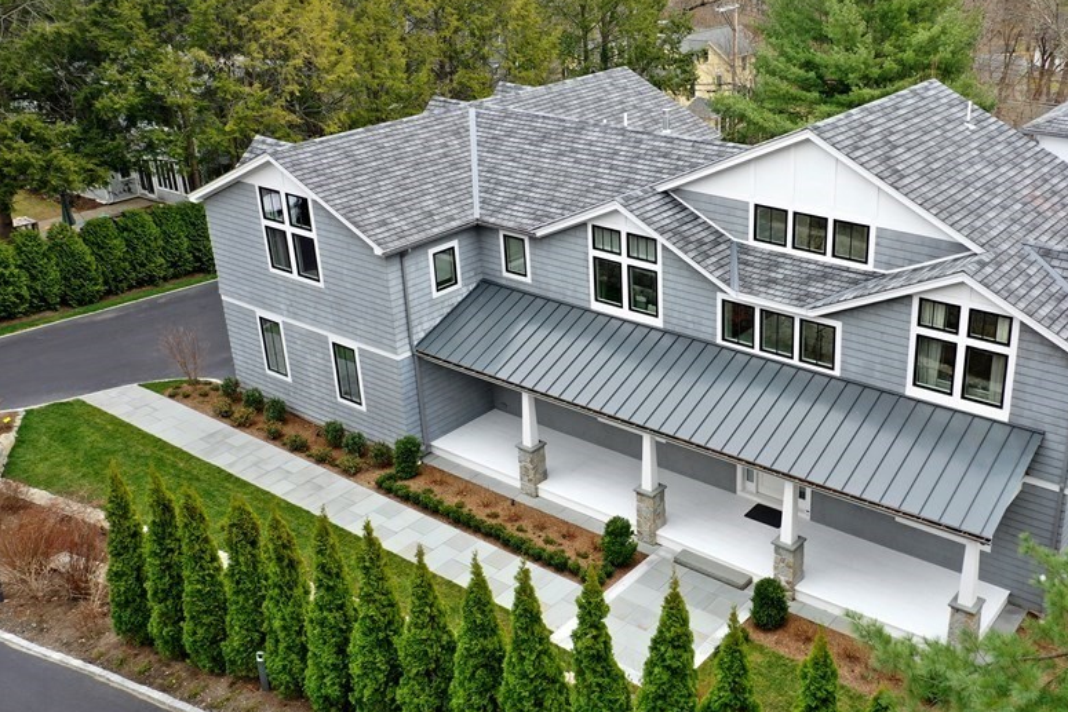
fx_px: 1098
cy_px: 345
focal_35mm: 37
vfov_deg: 36.0
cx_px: 704
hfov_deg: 51.0
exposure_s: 1/120
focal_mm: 10.26
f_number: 4
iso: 100
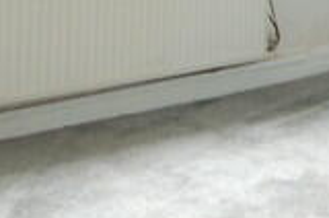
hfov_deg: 19.6
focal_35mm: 96
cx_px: 426
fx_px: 876
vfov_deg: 13.1
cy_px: -145
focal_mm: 10
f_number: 4
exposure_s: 1/15
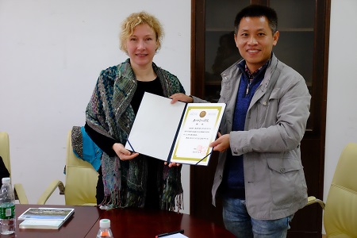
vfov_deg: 27.5
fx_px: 486
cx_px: 178
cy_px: 119
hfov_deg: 40.3
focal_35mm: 49
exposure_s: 1/120
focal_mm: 32.6
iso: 6400
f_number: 6.4
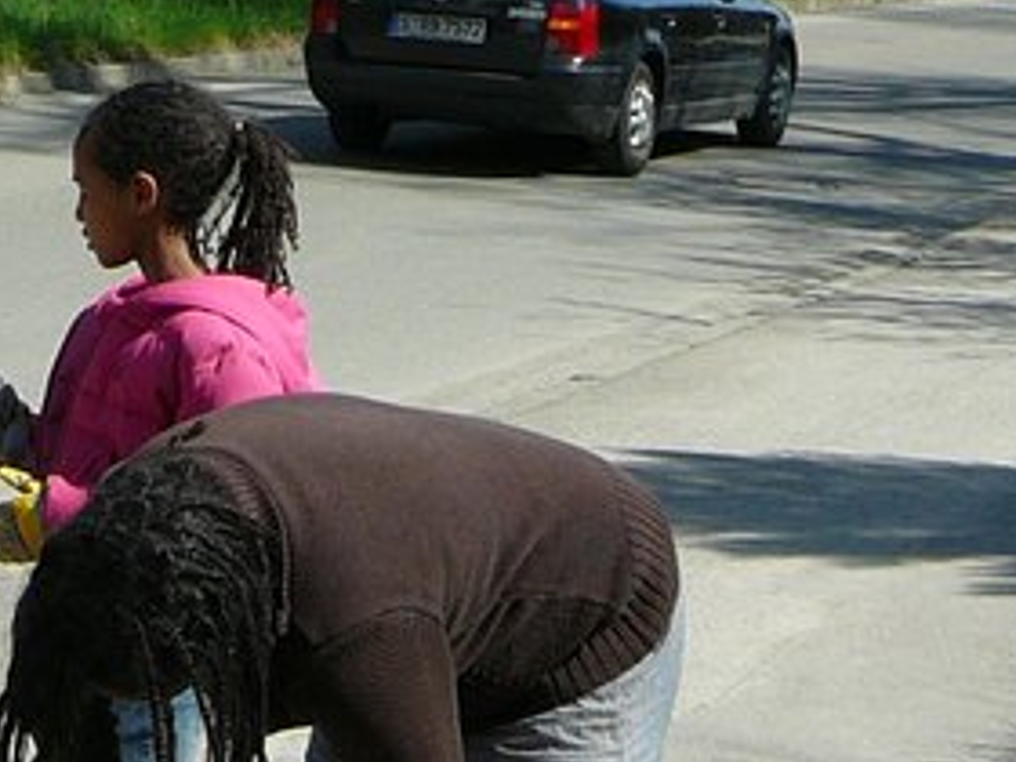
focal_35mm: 125
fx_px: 3669
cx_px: 7
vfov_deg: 11.8
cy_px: 508
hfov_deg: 15.5
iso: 80
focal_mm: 5.2
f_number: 2.8
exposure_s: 1/1000
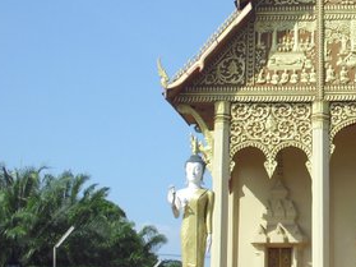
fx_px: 1121
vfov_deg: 13.6
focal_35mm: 109
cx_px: 355
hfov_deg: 17.6
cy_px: 89
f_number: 8
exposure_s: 1/250
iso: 100
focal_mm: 6.2
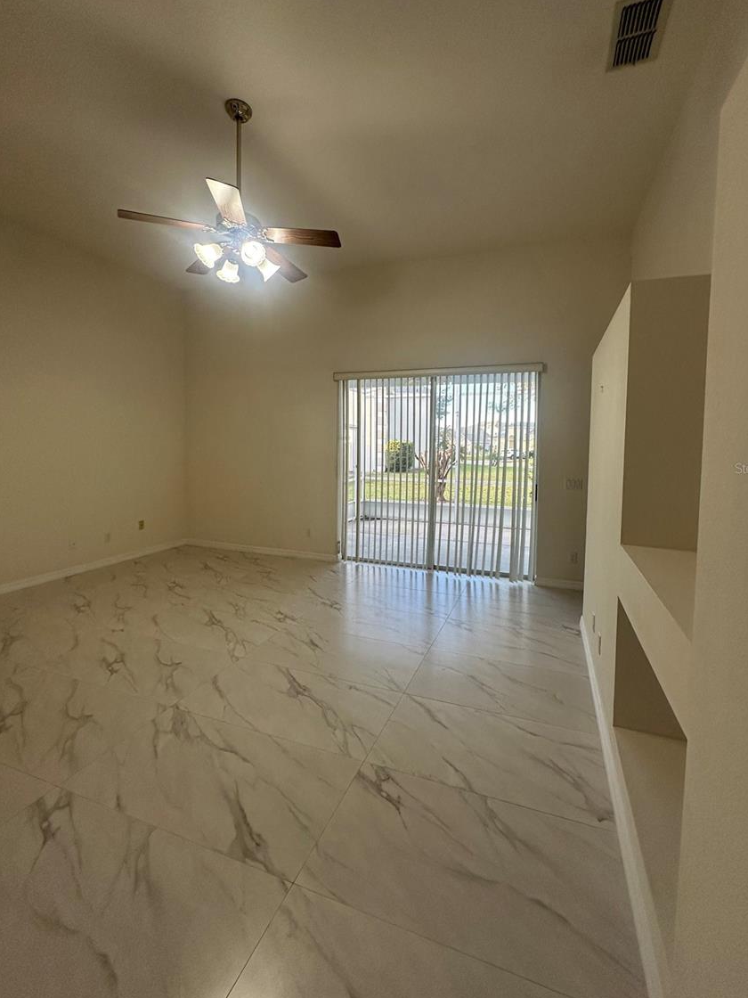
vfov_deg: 98.0
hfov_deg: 81.7
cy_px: 468
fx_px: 432
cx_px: 397
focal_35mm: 15
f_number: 2.2
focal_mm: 2.22
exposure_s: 1/120
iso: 160
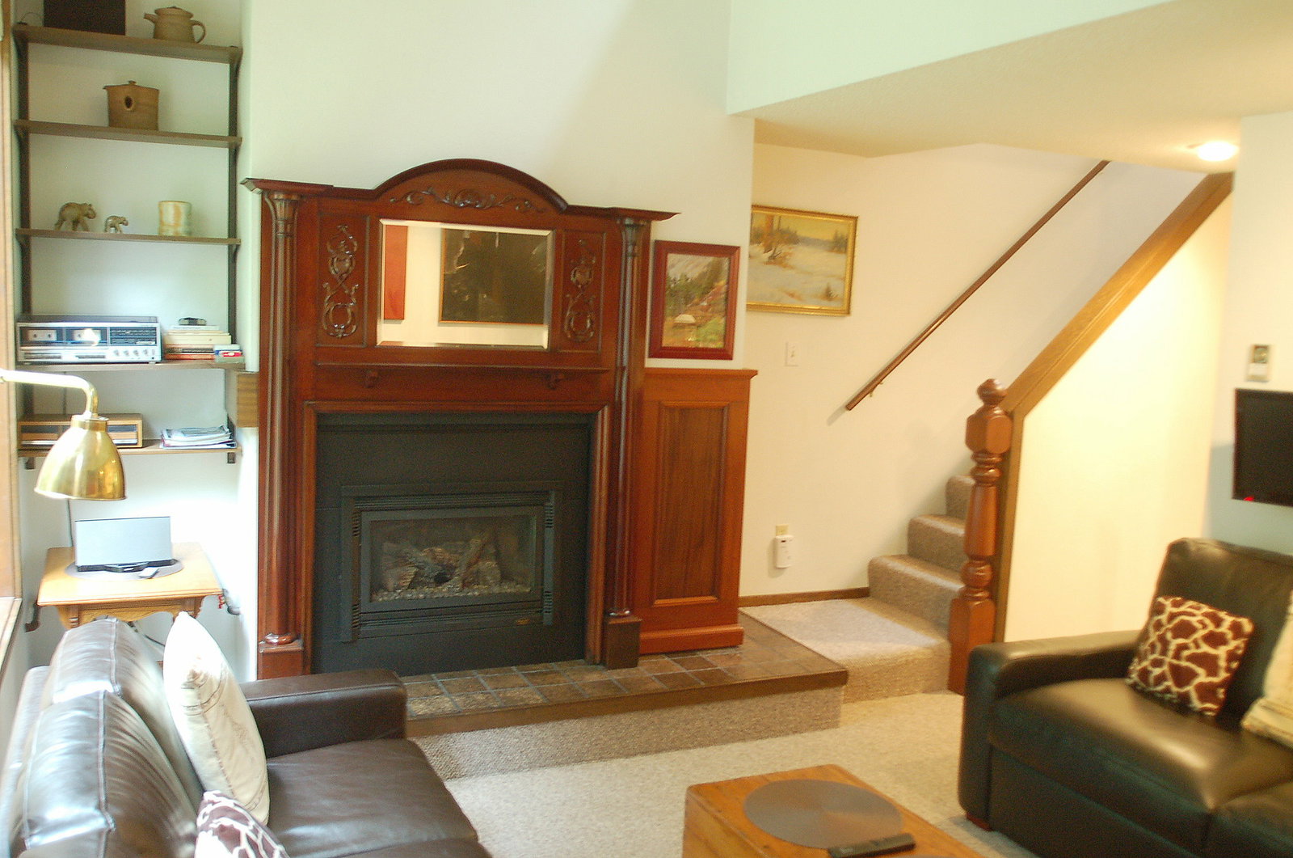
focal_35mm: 32
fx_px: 1129
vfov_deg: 41.6
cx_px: 646
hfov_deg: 59.6
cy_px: 429
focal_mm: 21
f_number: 3.2
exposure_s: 1/13
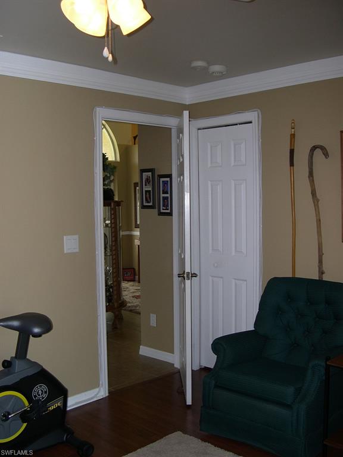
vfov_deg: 49.0
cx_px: 172
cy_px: 228
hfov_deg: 37.7
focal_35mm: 38
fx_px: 502
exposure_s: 1/60
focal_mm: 8
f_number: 2.8
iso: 100
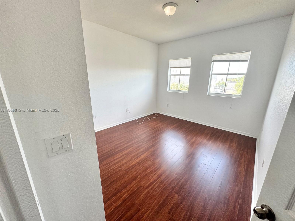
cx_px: 148
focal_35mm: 14
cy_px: 110
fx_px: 119
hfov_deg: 102.1
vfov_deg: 85.7
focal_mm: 2.22
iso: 80
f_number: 2.2
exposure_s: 1/120
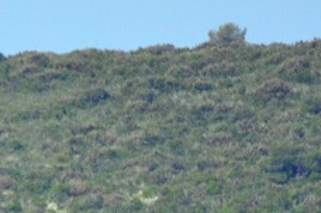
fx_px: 17511
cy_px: 356
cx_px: -87
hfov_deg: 1.1
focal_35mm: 1968
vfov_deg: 0.7
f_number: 5.6
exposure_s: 1/8000
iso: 1800
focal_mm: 300
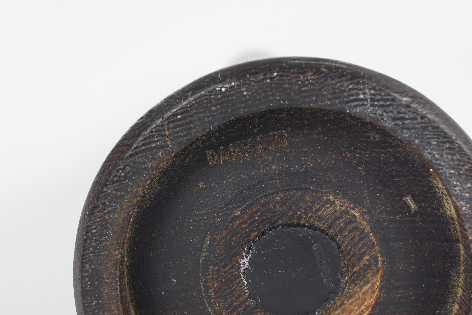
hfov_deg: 24.6
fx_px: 1082
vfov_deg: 16.6
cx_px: 236
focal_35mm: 82
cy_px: 158
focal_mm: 55
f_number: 16
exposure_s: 1/125
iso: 100
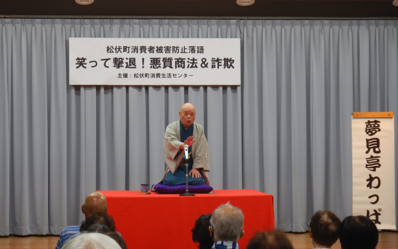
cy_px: 130
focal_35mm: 108
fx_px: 1172
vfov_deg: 12.1
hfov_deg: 19.3
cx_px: 198
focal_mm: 18.1
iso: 250
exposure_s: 1/30
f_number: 4.8
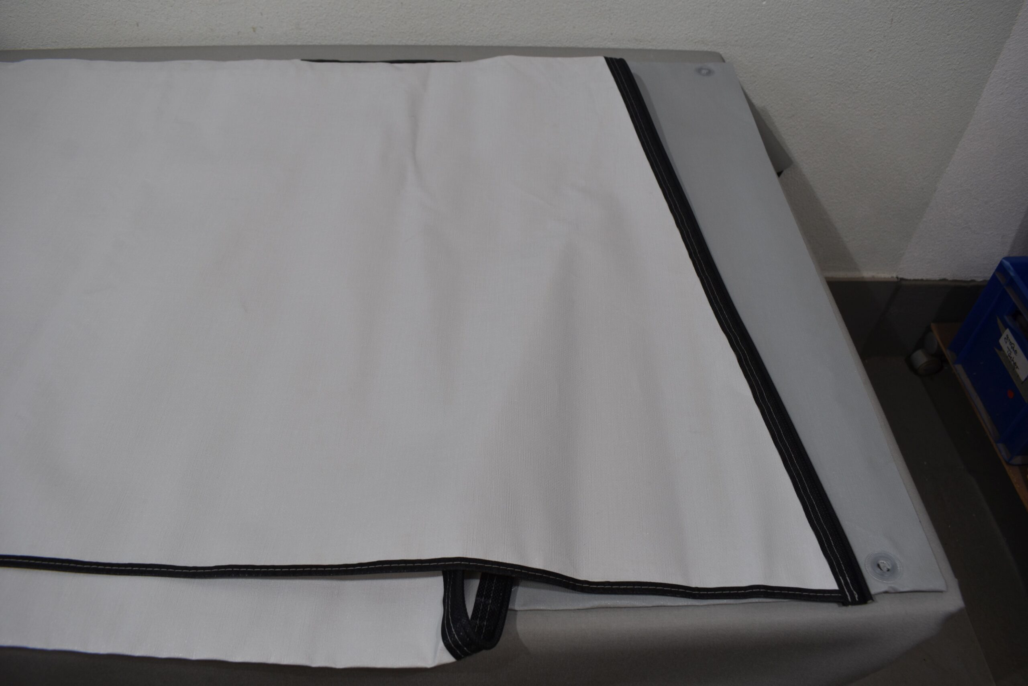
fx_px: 771
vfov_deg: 47.9
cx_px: 514
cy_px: 343
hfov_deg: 67.4
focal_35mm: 27
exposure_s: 1/125
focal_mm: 18
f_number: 5.6
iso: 280
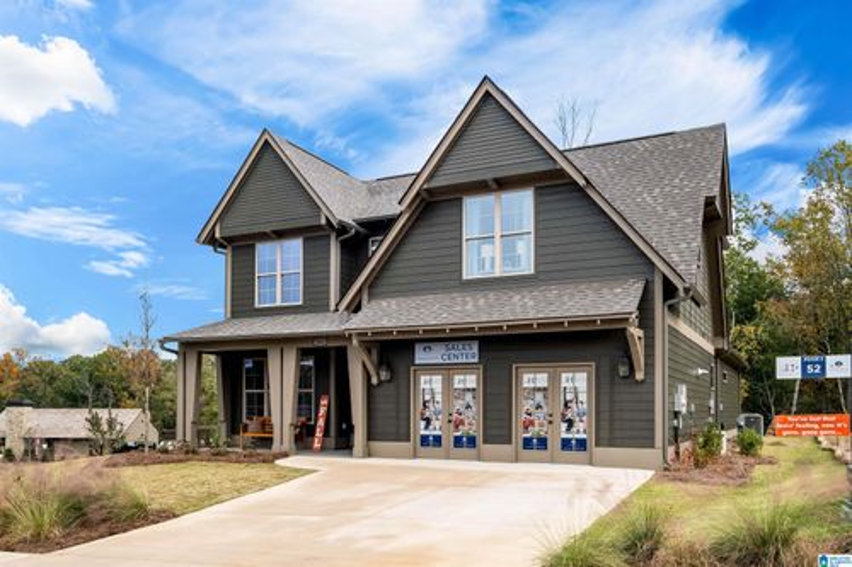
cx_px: 426
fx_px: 710
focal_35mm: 30
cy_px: 284
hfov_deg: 61.9
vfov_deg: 43.6
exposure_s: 1/320
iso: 1600
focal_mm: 20
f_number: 7.1
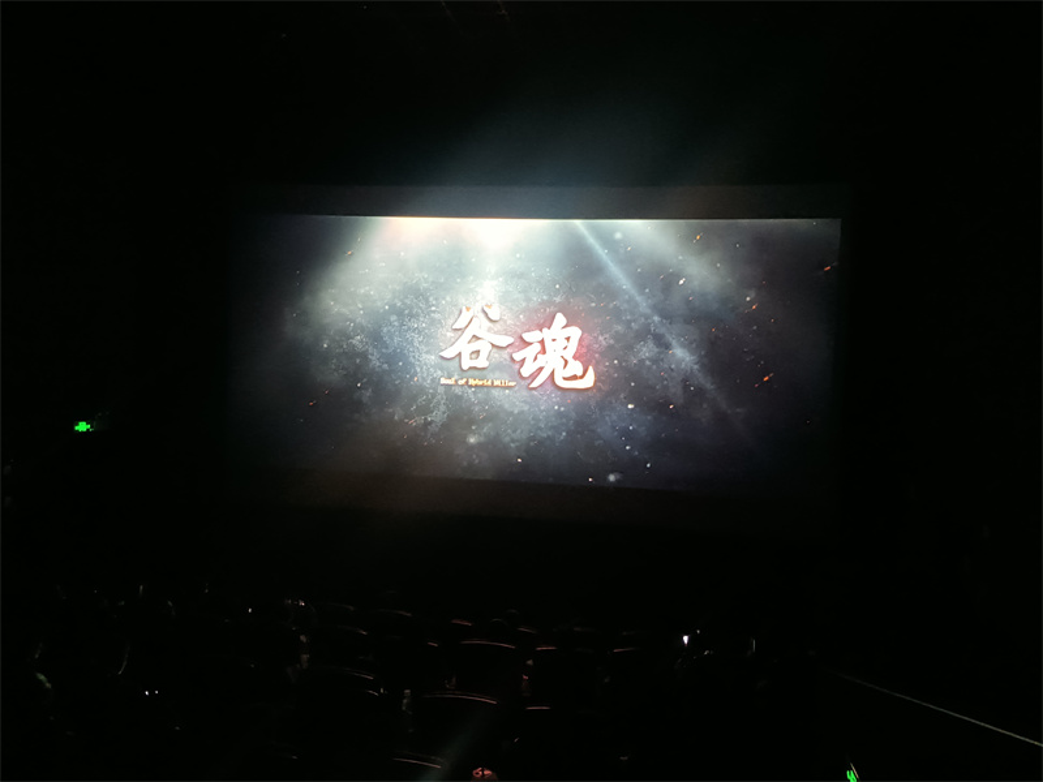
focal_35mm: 27
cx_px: 522
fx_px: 814
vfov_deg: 51.4
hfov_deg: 65.3
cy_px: 391
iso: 3693
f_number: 1.9
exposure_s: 1/20
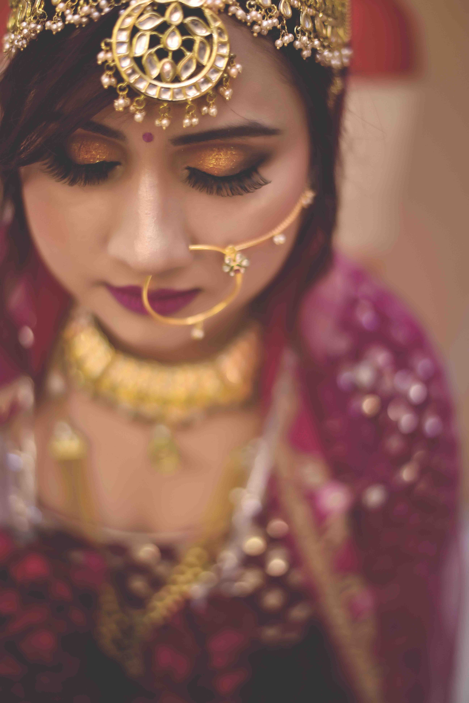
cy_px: 352
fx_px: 976
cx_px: 234
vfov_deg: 39.6
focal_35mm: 50
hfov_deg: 27.0
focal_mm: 50
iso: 200
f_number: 1.8
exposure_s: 1/100
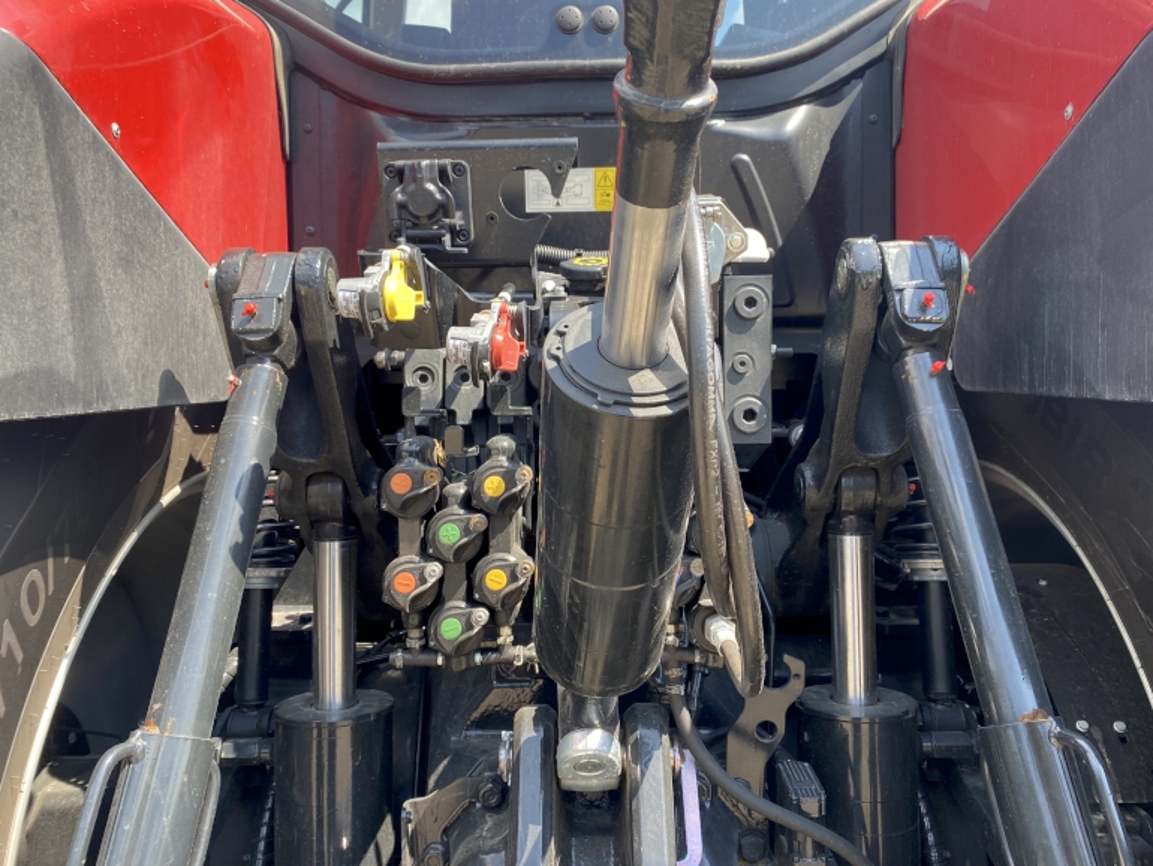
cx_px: 584
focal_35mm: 27
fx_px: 900
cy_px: 426
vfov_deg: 51.4
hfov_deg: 65.3
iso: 32
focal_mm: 4.25
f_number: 1.8
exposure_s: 1/307
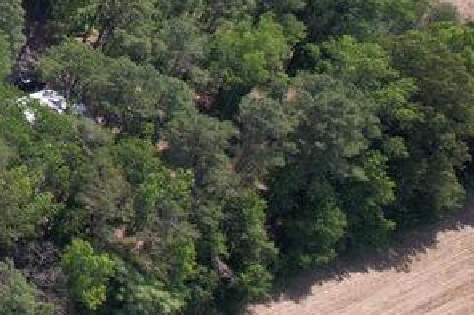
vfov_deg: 11.7
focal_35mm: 107
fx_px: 1408
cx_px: -610
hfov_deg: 14.2
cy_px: -265
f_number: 2.8
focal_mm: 8.38
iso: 100
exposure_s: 1/1000
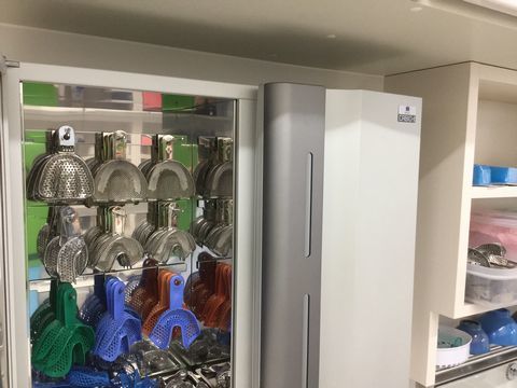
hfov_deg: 58.4
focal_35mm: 31
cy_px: 194
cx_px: 258
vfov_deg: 45.4
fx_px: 463
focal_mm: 3.3
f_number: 2.4
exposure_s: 1/30
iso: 100
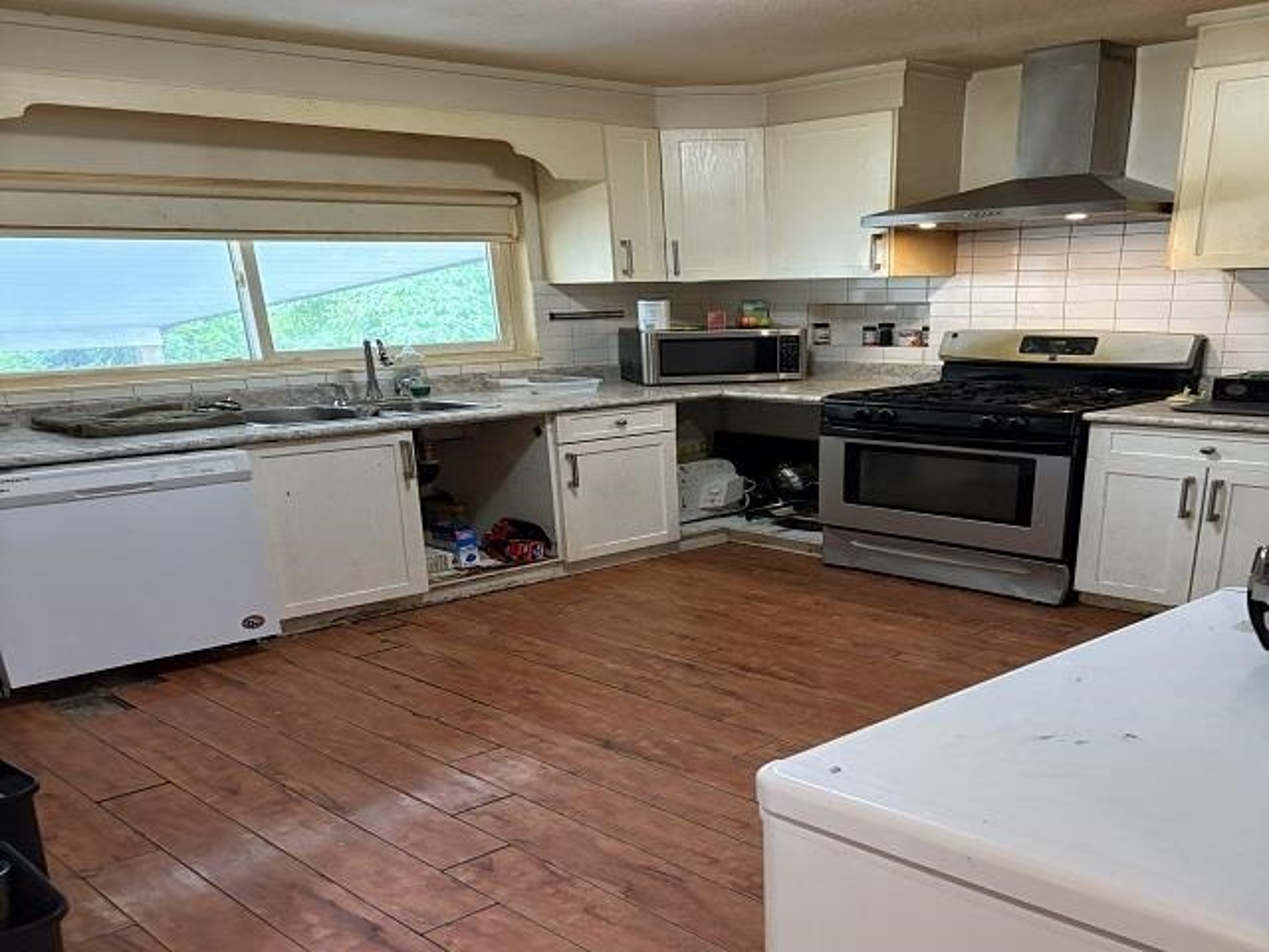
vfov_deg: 53.1
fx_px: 953
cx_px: 634
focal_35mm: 26
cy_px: 476
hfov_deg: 67.3
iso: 400
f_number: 1.6
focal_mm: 5.96
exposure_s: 1/60
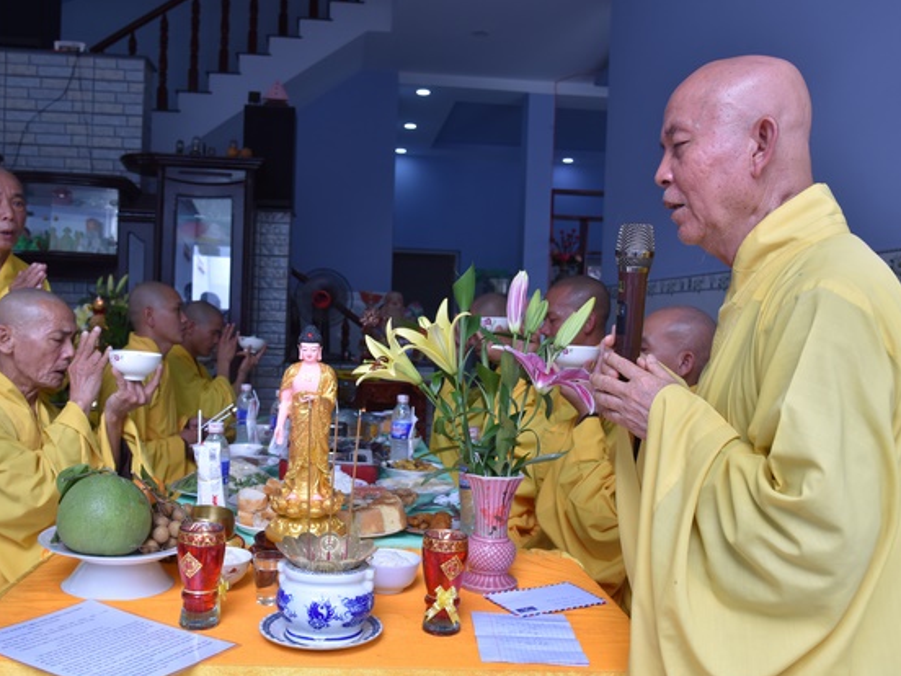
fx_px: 885
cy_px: 345
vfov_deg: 41.8
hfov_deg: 53.9
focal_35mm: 34
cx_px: 411
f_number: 5.6
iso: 400
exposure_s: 1/125
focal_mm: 30
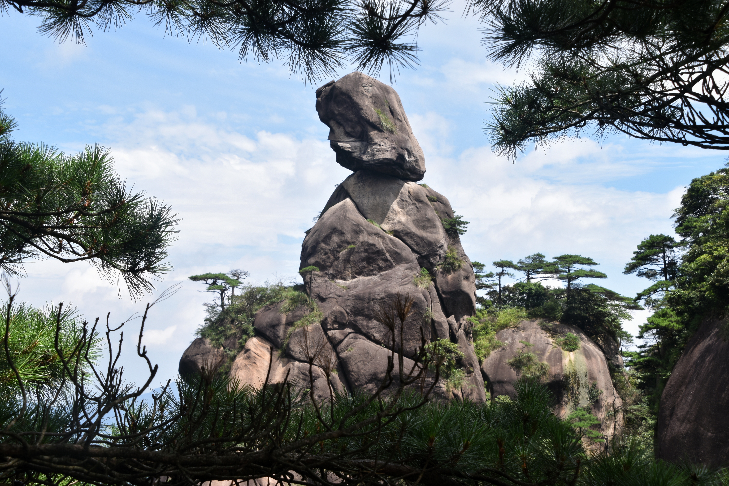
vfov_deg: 25.8
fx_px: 1063
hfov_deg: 37.9
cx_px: 364
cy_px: 243
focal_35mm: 52
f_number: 14
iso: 100
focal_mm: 35
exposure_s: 1/60
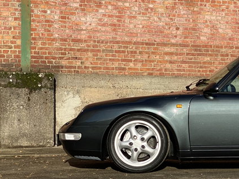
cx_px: 258
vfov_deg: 11.7
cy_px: 116
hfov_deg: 15.3
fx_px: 870
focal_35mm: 126
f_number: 2
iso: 20
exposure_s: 1/1597
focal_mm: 6
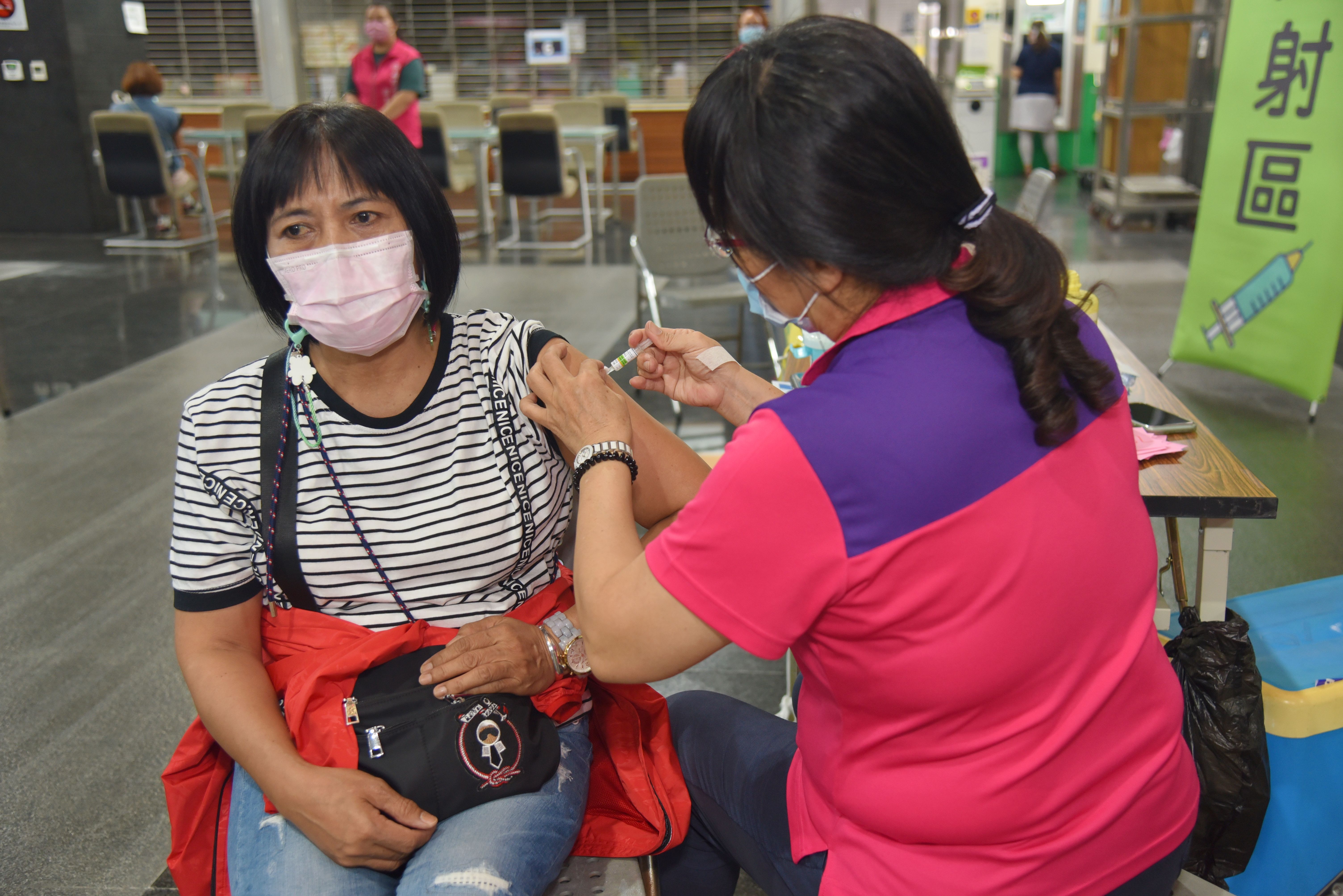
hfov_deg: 50.7
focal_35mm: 38
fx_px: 1418
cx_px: 672
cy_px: 448
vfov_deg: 35.1
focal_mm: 38
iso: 800
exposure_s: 1/60
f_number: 4
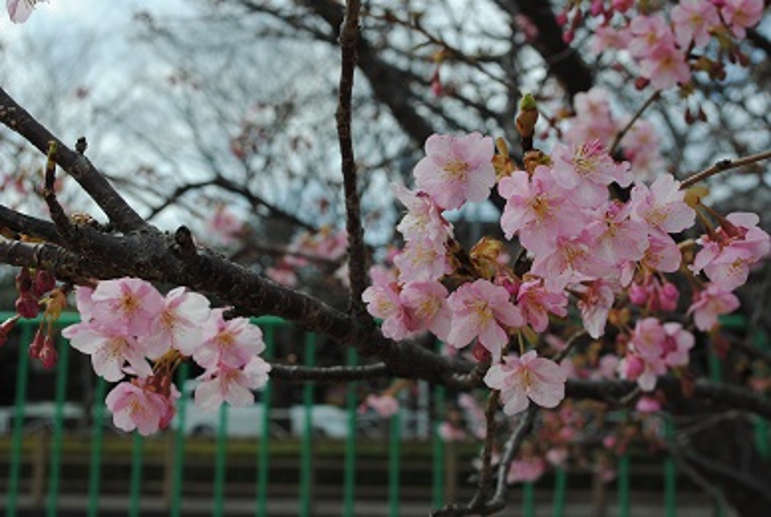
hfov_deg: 37.8
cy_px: 258
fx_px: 1126
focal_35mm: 52
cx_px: 386
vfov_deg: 25.8
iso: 100
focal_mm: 35
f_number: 8
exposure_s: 1/250
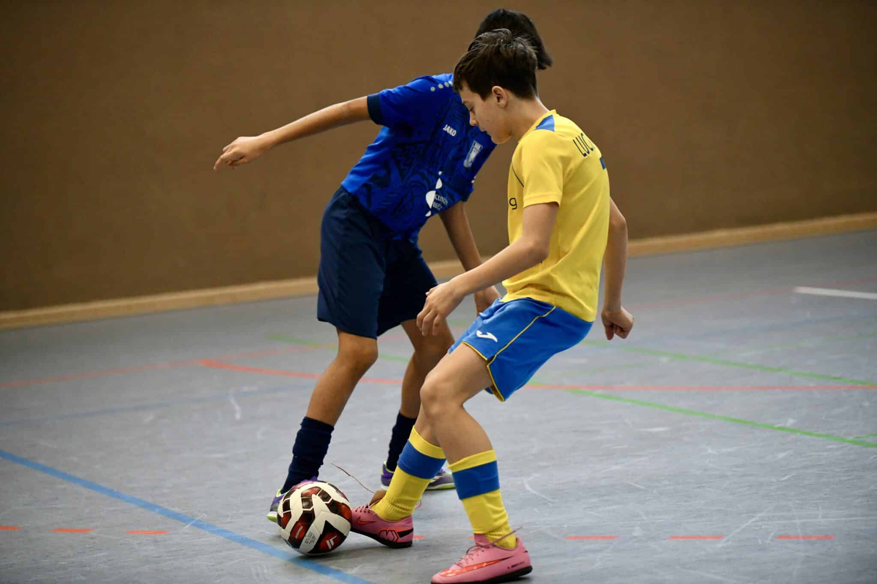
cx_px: 438
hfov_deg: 15.2
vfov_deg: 10.2
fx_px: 3288
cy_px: 292
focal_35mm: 135
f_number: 2.8
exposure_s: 1/1250
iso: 5000
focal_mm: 135
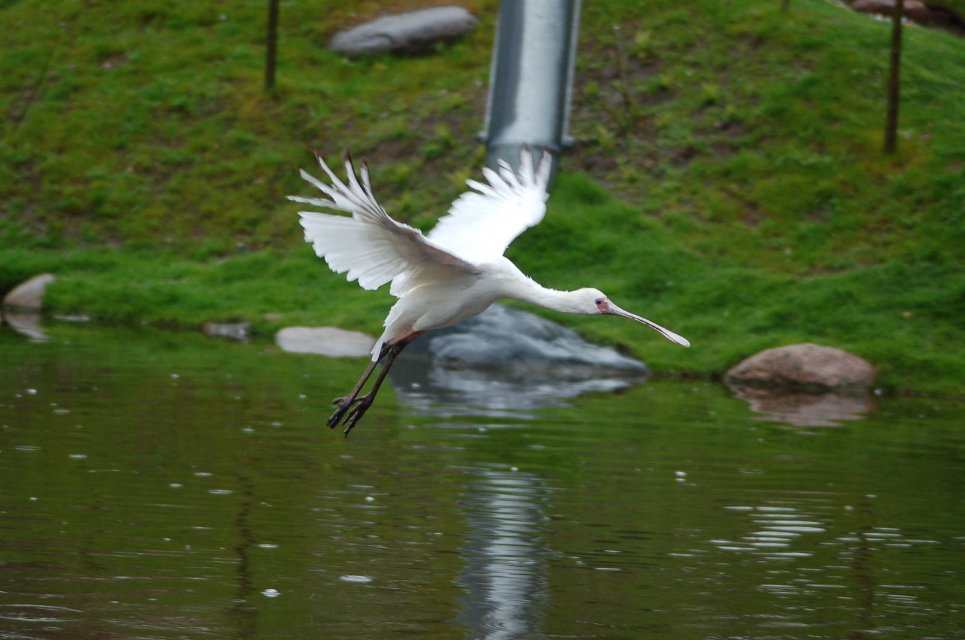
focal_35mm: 202
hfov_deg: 10.2
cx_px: 482
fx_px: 5419
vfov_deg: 6.8
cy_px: 320
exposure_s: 1/500
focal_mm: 135
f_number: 5
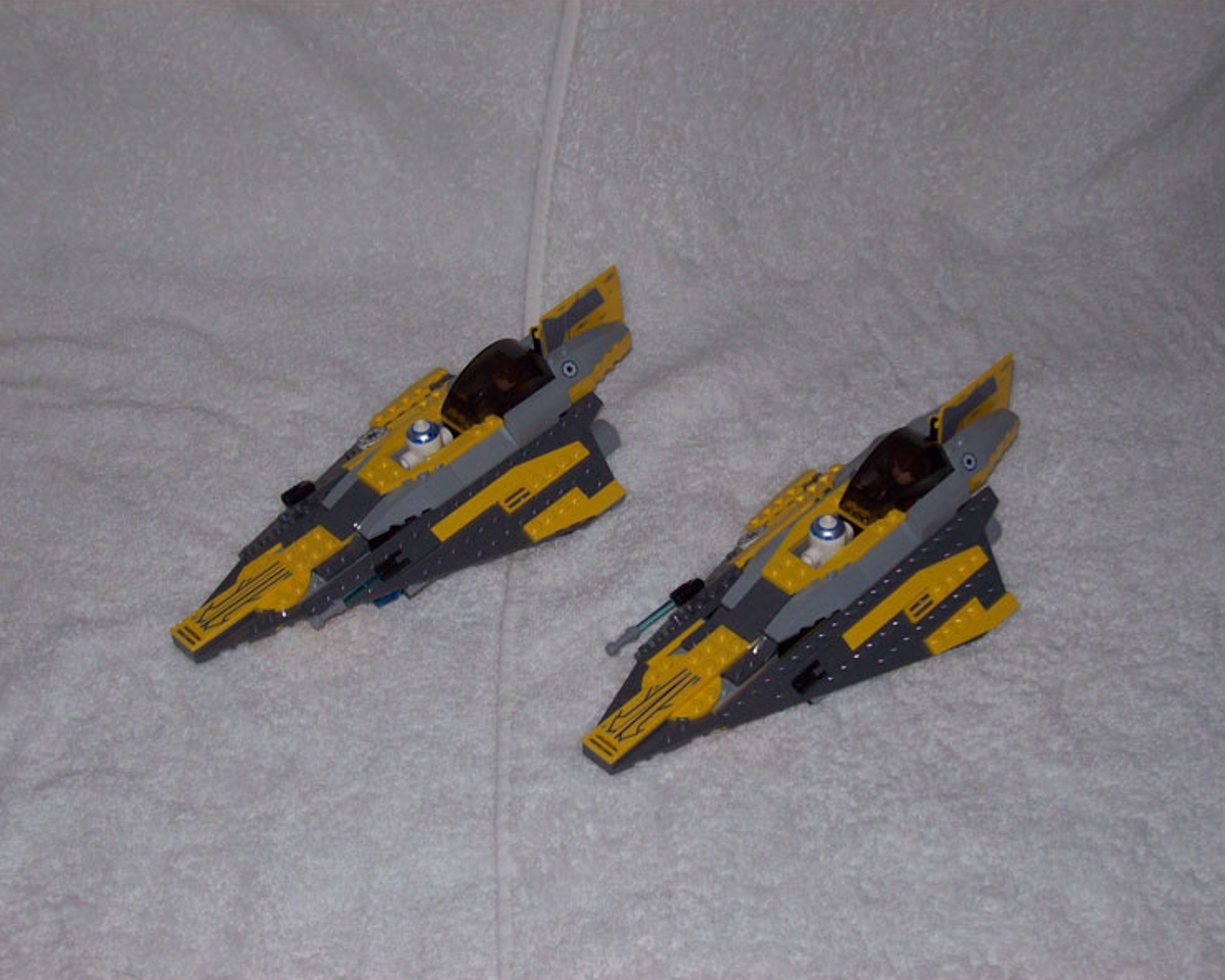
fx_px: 2139
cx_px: 595
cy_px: 493
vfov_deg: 25.8
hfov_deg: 32.0
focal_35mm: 59
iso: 80
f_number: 3.4
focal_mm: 9.4
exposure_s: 1/84.5
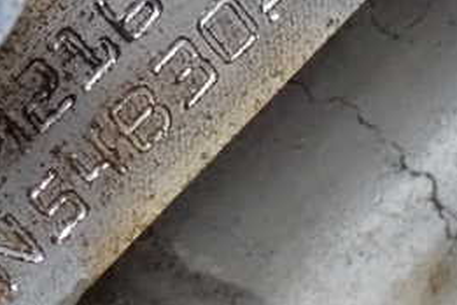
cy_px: 28
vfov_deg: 5.7
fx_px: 3034
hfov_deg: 8.6
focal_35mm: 239
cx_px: 182
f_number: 4.9
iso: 1600
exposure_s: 1/50
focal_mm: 18
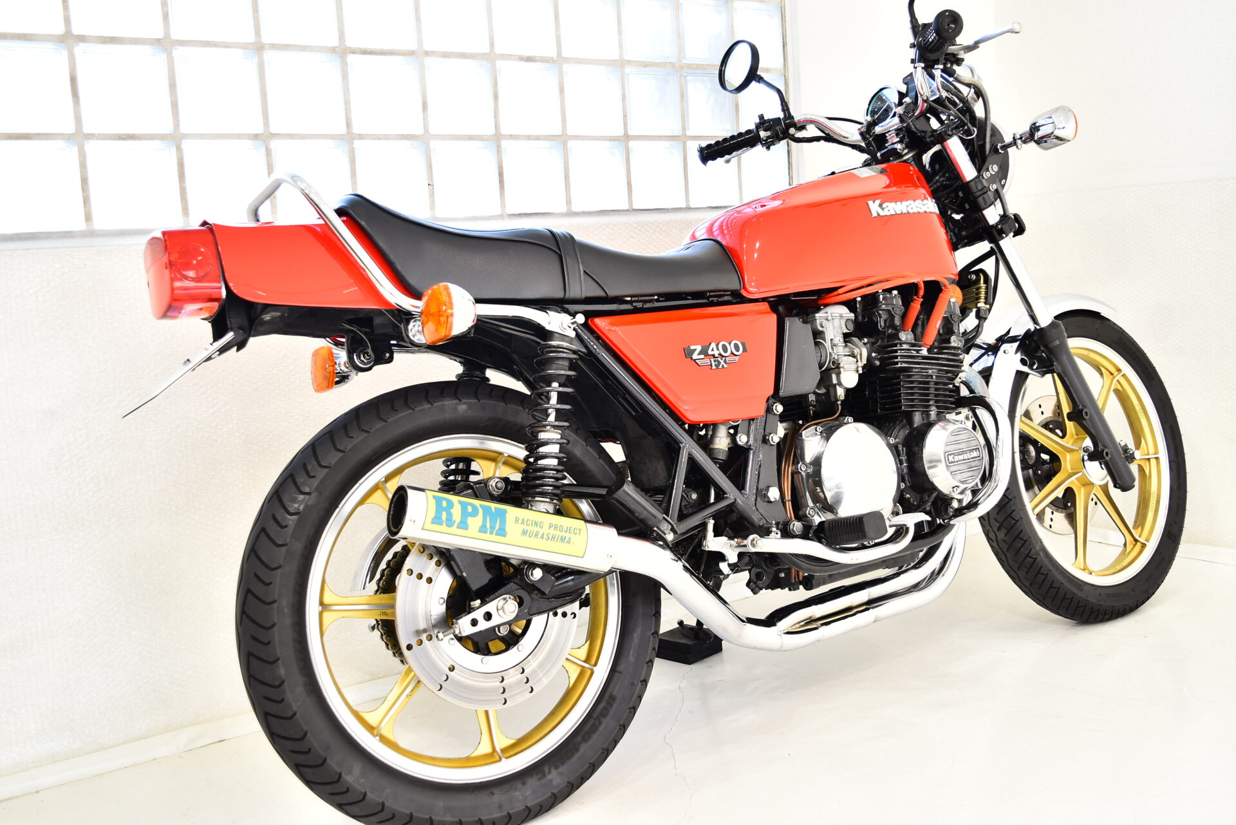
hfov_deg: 53.1
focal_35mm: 36
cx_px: 618
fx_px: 1236
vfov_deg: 36.9
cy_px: 412
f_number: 4
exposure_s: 1/15
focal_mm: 24
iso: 160
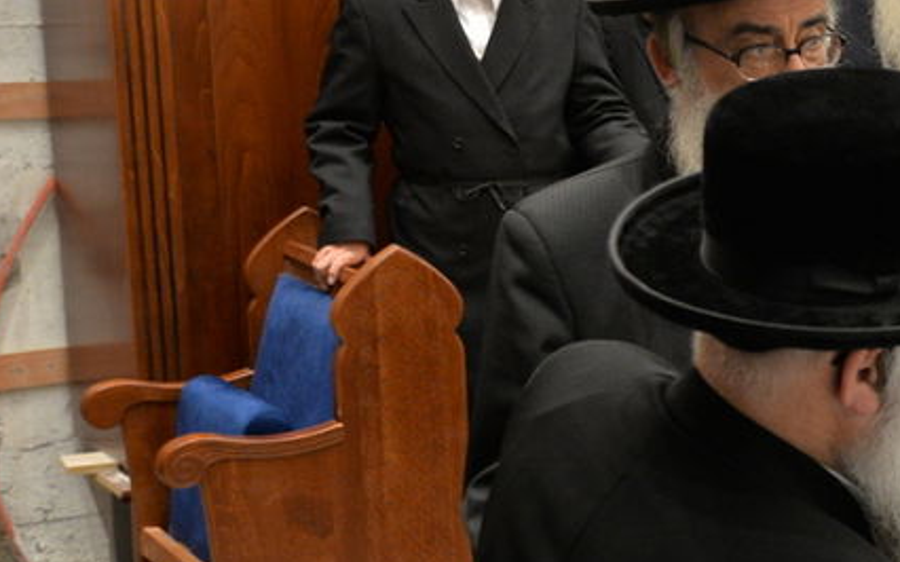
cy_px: 307
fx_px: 2795
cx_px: 1424
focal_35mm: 114
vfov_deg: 11.5
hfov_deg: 16.4
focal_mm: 34
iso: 800
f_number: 4
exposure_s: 1/160
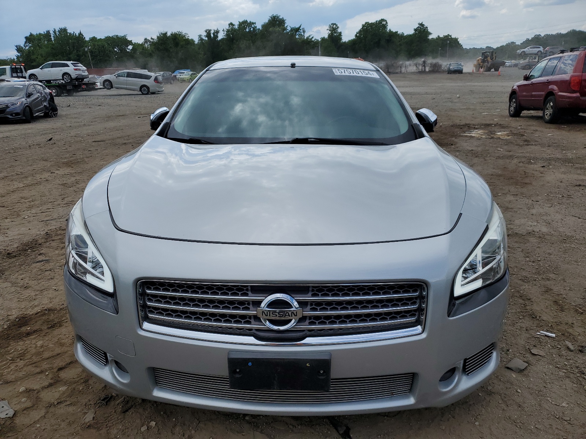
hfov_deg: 67.3
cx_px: 293
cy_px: 220
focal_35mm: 26
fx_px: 440
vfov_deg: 53.1
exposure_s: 1/5000
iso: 50
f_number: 1.5
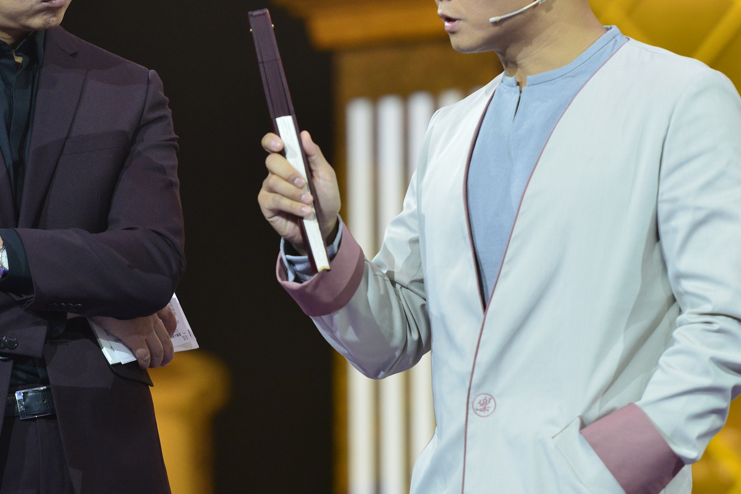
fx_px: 6154
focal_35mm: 299
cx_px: 334
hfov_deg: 6.9
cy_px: 179
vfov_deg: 4.6
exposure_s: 1/160
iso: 1600
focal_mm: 160
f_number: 3.2
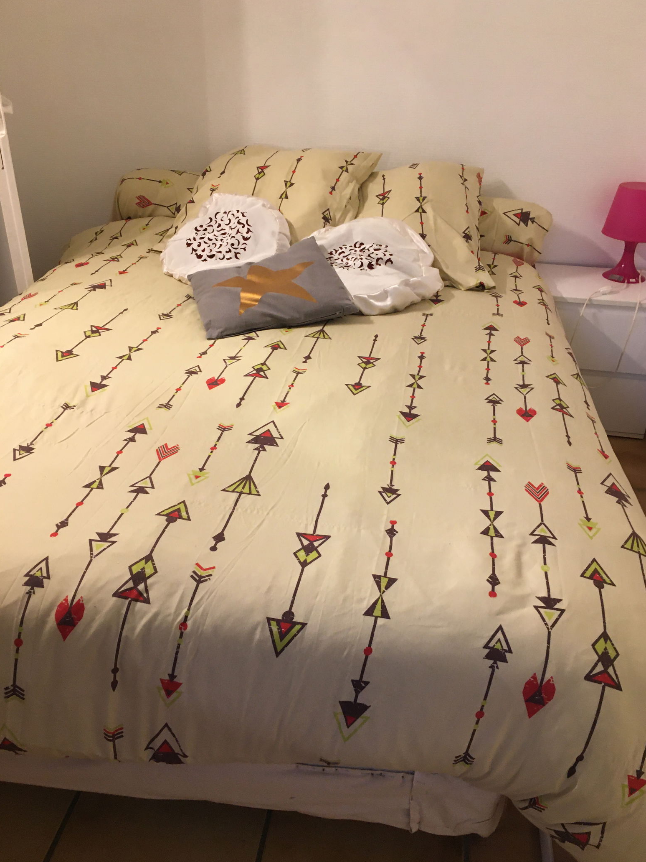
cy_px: 424
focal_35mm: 30
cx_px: 332
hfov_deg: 46.8
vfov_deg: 60.0
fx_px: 746
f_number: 2.2
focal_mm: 4.15
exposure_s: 1/33
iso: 125
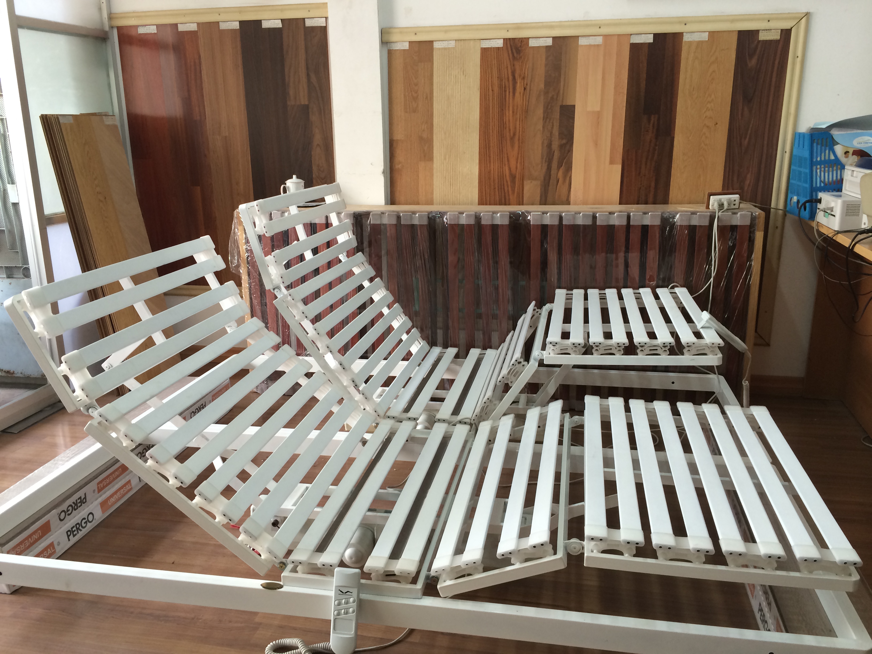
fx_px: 756
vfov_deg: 46.8
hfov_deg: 60.0
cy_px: 327
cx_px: 436
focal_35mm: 30
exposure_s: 1/33
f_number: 2.2
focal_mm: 4.12
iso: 40
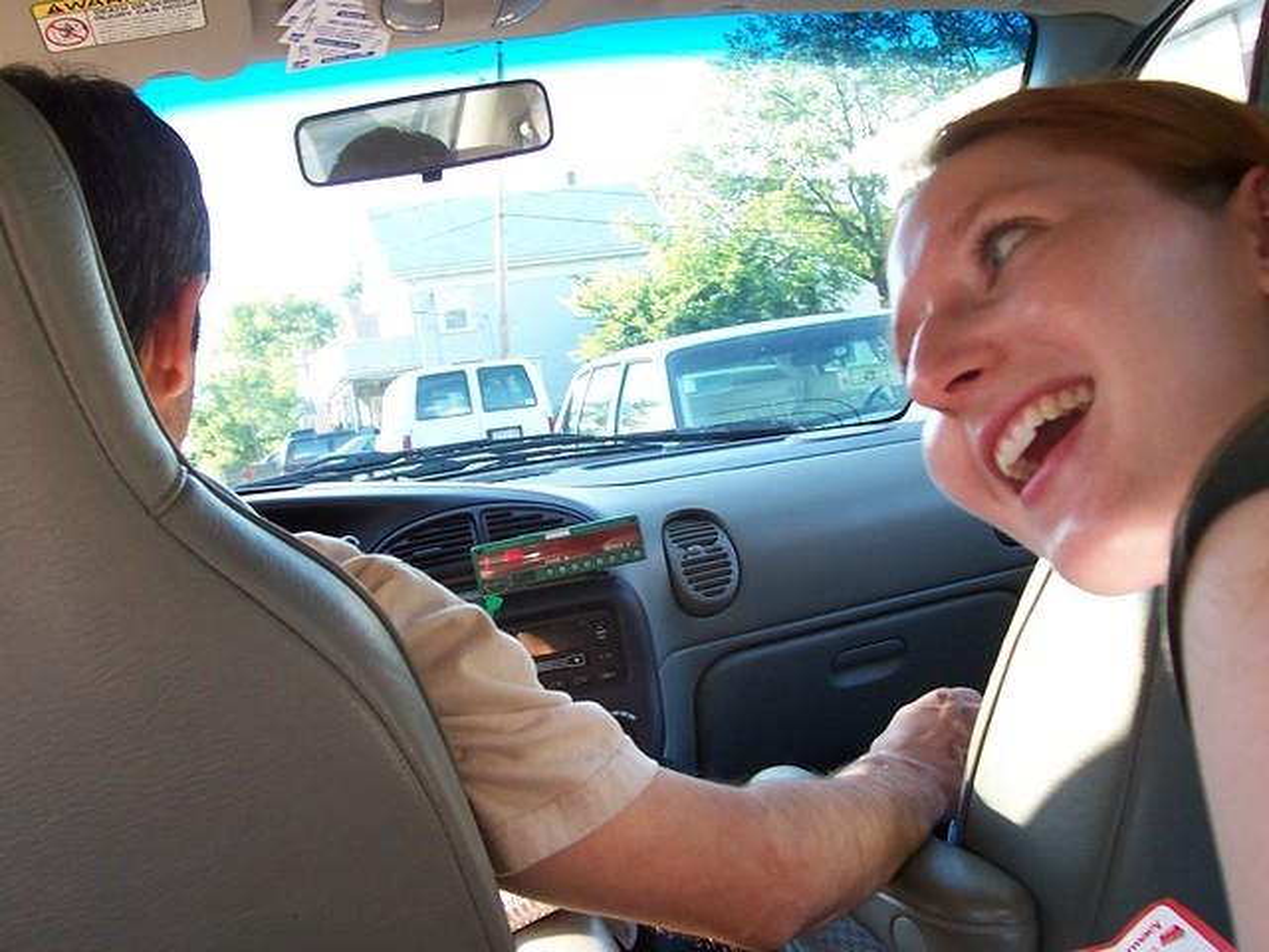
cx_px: 634
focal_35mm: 37
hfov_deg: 50.1
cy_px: 476
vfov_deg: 38.7
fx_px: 1356
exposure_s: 1/60
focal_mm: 5.6
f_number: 2.8
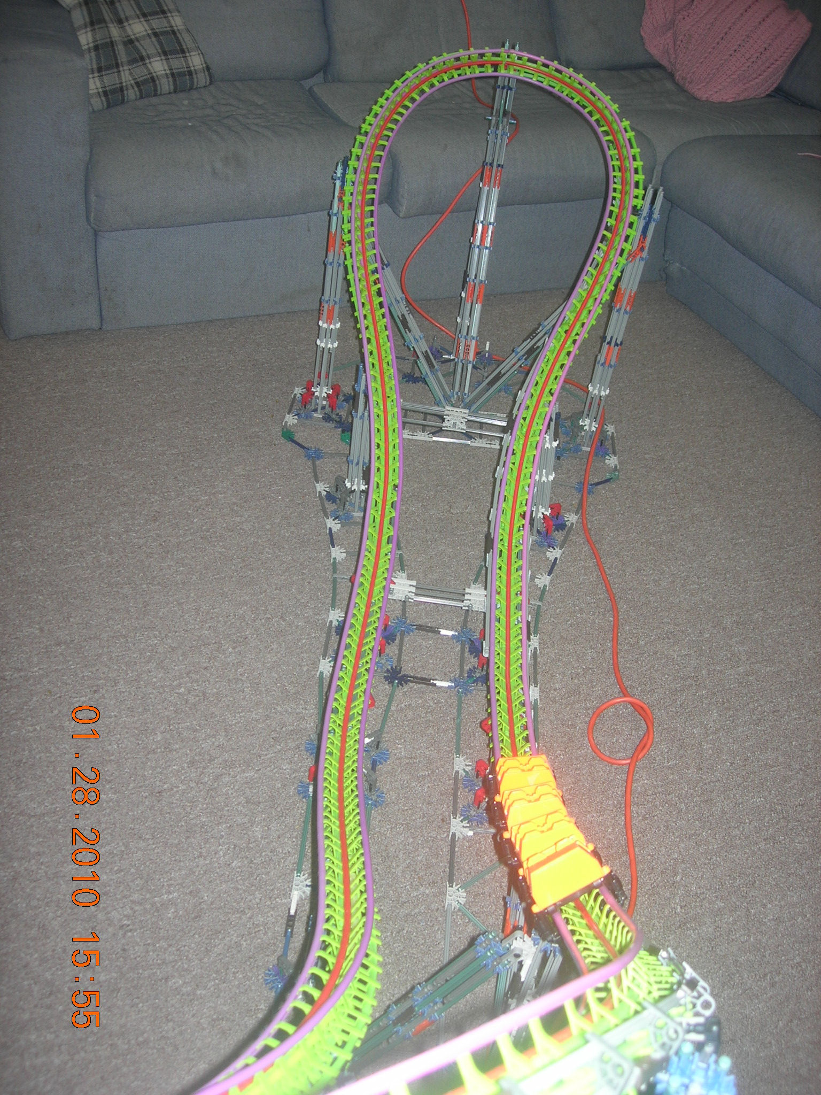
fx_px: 1202
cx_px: 410
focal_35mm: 38
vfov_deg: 49.0
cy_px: 548
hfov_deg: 37.7
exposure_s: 1/60.1
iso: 64
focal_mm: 7.8
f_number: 2.8
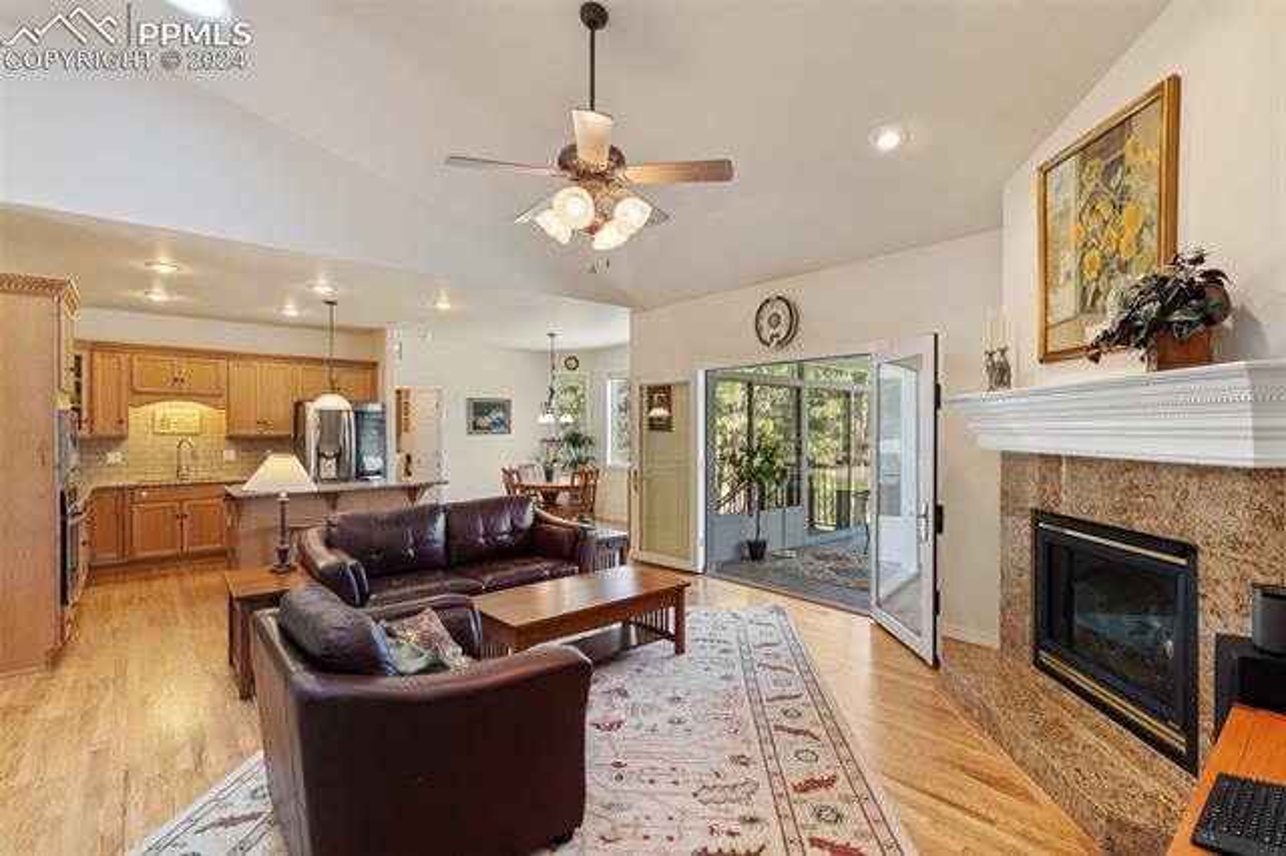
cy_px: 428
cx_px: 643
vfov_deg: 73.7
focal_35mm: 16
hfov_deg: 96.8
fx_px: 571
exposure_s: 1/2.5
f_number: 10
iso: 250
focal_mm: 16
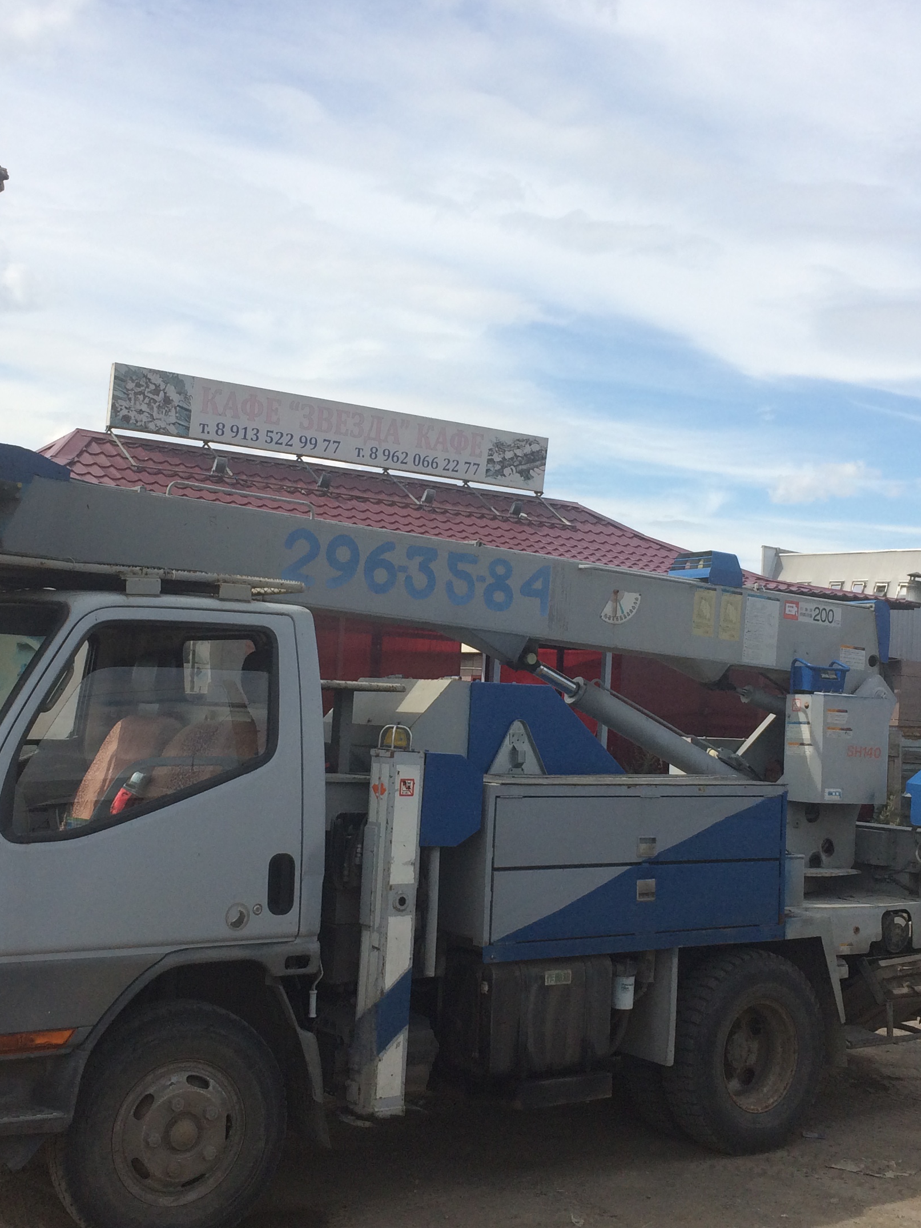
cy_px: 579
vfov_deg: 42.9
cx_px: 428
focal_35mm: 44
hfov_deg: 32.9
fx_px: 1561
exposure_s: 1/2415
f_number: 2.2
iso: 32
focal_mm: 4.15
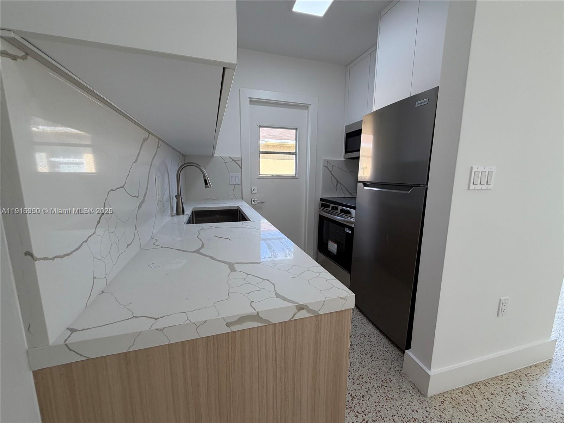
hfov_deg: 102.1
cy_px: 212
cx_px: 282
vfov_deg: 85.7
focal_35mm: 14
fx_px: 228
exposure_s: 1/128
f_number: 2.2
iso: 64
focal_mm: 2.22
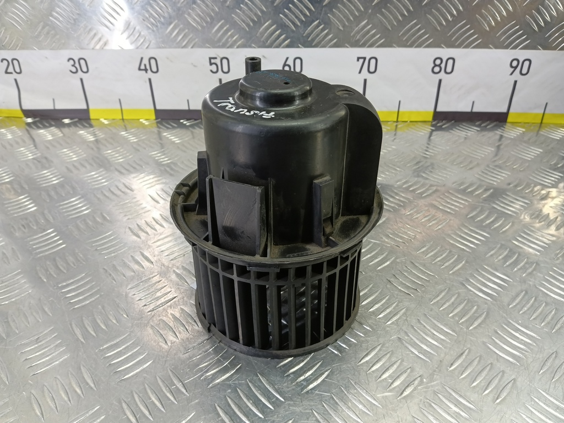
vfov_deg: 58.9
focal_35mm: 23
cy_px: 212
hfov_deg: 73.9
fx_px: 375
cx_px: 282
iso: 185
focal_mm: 4.11
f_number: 1.6
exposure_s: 1/50
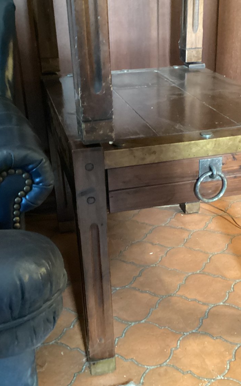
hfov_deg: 29.2
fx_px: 463
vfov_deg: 45.3
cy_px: 194
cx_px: 141
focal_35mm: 44
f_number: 2.4
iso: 640
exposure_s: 1/17
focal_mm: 3.3
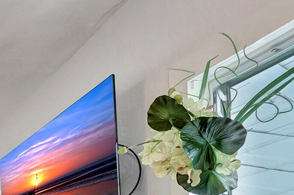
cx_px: -179
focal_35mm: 55
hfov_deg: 24.7
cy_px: 300
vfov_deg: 20.6
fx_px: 449
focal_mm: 10
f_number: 8
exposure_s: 1/15
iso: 3200
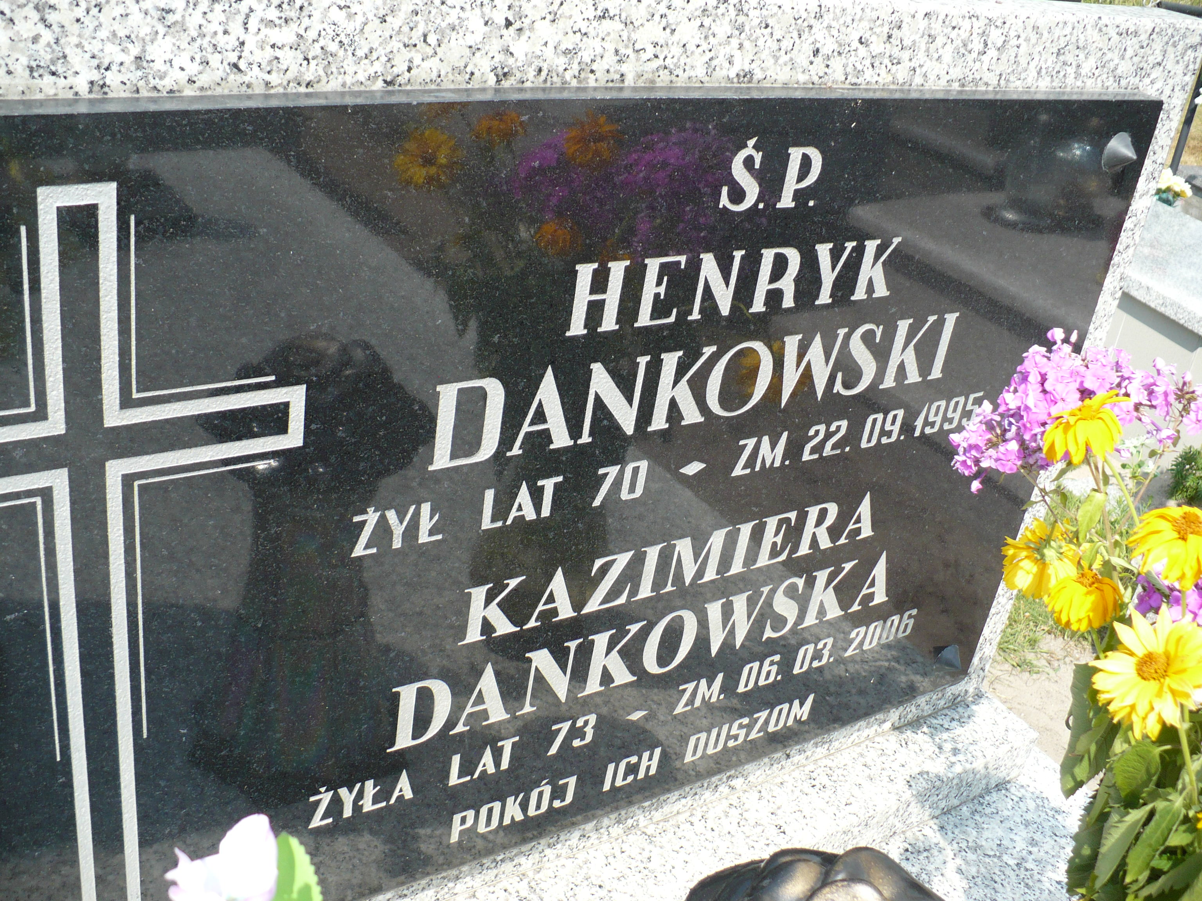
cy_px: 450
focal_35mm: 37
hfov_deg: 50.1
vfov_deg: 38.7
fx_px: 1285
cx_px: 601
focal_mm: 6.1
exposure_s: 1/640
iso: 100
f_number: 2.8
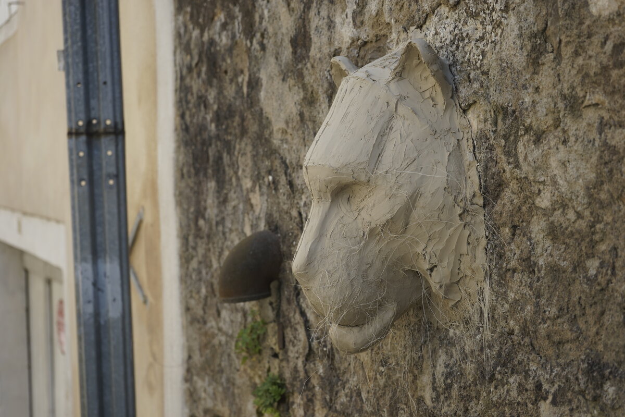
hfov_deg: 31.4
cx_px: 312
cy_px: 208
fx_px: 1111
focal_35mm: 64
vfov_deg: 21.2
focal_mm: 64
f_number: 5.6
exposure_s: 1/160
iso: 100
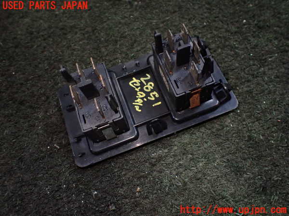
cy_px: 108
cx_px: 144
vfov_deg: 46.8
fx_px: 250
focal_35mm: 30
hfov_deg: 60.0
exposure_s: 1/125
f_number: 2.3
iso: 500
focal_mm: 5.4
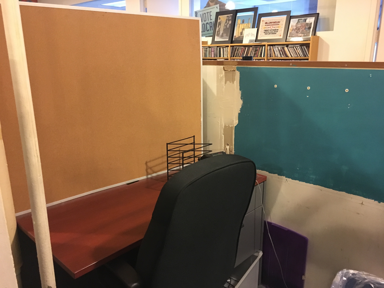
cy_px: 144
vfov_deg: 48.2
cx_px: 192
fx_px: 322
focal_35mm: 29
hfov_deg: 61.7
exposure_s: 1/15
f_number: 2.2
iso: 250
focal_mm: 4.15
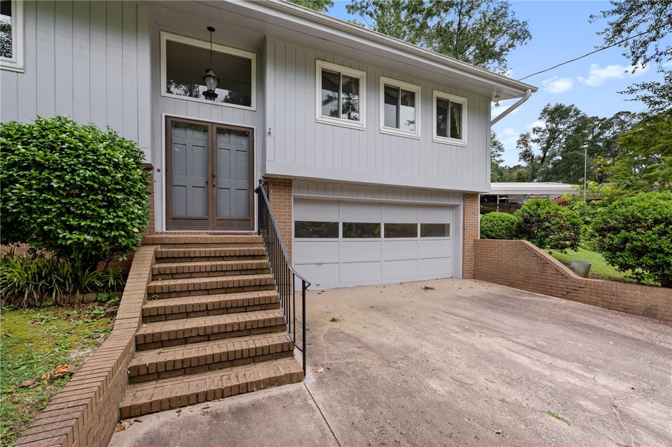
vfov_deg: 73.7
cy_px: 224
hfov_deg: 96.8
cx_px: 336
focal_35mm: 16
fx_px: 299
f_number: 9
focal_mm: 16
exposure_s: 1/100
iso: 250
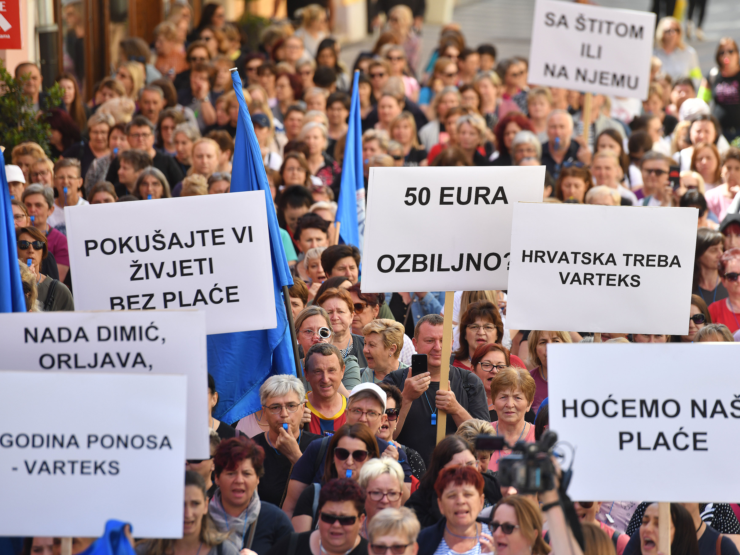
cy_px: 279
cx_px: 421
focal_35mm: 220
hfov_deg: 9.0
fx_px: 4703
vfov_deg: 6.8
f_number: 5
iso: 250
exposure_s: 1/1000
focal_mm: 200
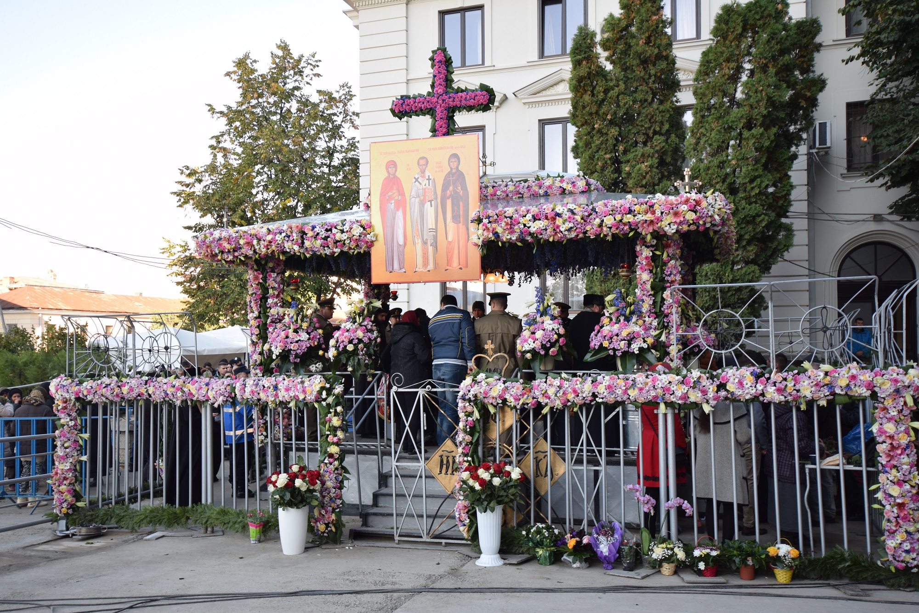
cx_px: 460
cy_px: 306
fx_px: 766
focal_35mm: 30
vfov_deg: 43.6
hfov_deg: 61.9
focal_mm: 20
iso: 100
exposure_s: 1/80
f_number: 4.5
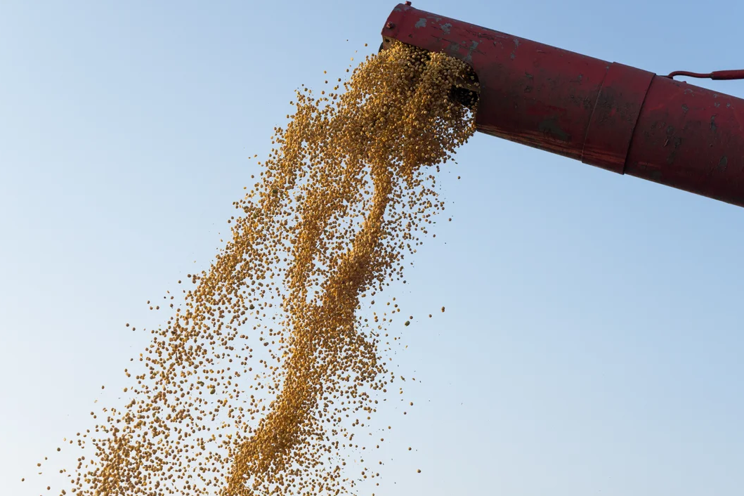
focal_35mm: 51
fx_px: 1054
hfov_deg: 38.9
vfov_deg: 26.5
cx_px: 374
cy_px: 246
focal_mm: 50
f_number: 4
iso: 400
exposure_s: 1/3200
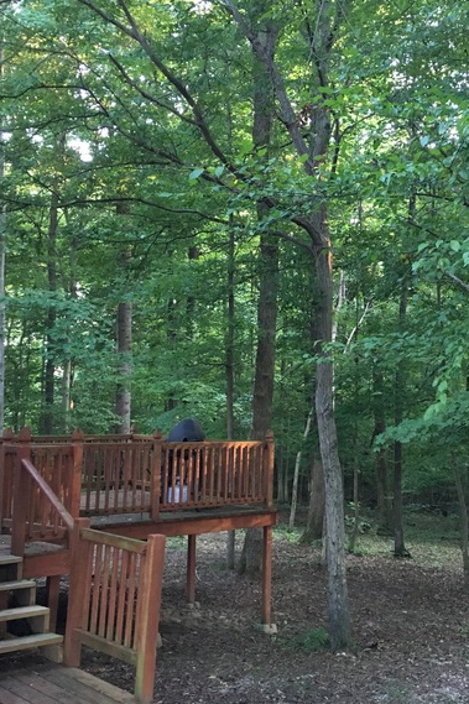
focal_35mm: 41
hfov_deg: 31.9
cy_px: 353
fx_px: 802
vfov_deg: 47.4
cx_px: 364
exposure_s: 1/20
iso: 200
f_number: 2.2
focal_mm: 4.15
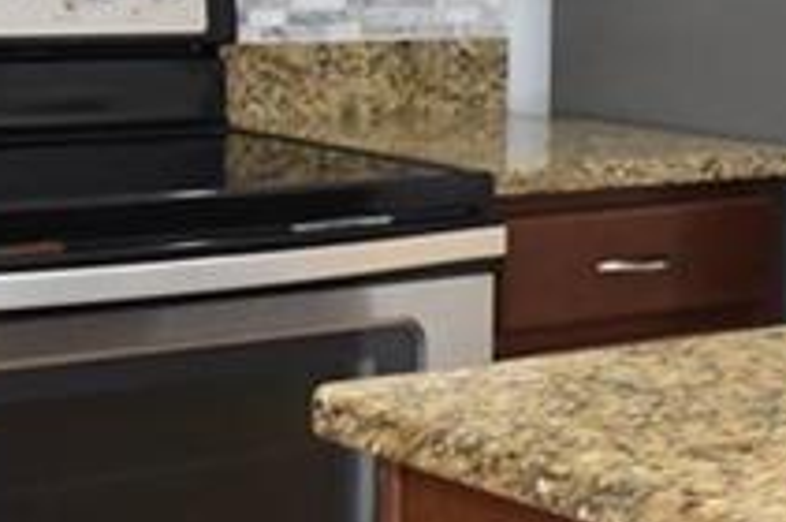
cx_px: 901
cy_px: 34
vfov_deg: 11.9
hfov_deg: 17.3
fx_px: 2485
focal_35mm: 114
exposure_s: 1/60
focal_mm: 10
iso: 280
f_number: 4
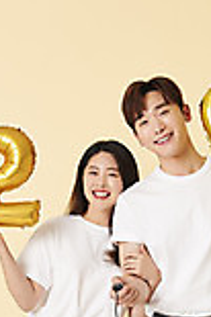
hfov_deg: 8.6
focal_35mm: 160
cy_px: 274
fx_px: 1410
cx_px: 130
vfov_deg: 12.8
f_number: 13
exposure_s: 1/125
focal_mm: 62
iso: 100
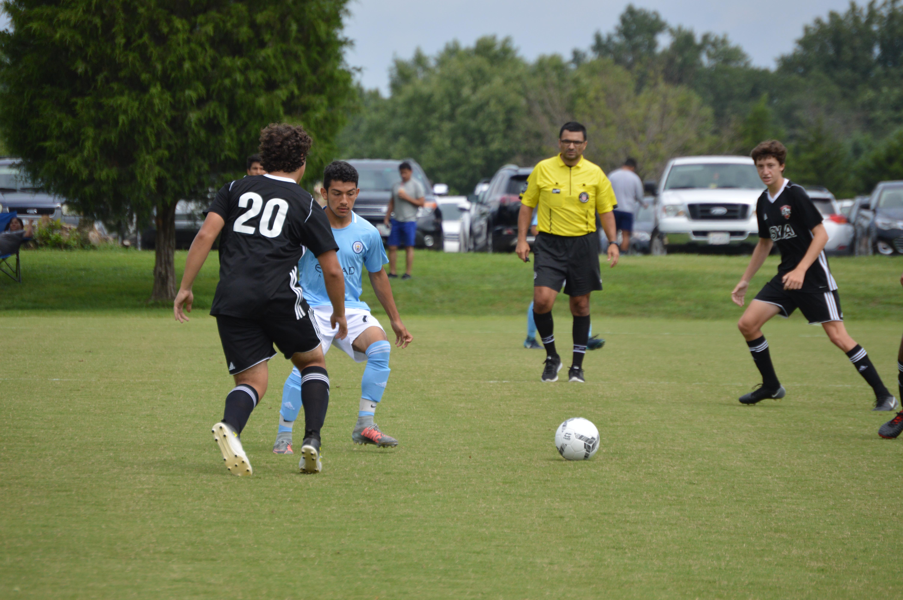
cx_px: 452
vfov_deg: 4.6
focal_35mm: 300
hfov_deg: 6.9
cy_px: 300
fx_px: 7518
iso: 400
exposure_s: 1/1250
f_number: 5.6
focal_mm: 200
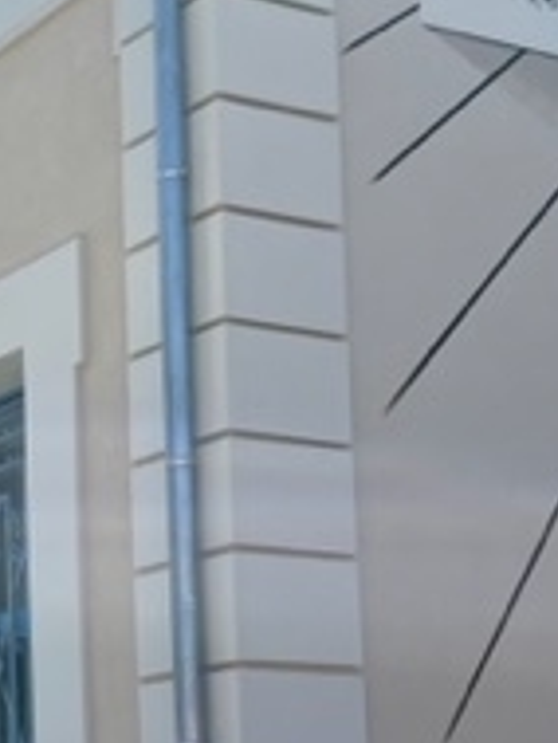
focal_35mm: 88
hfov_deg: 15.2
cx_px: -338
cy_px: 719
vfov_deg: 21.6
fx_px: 1889
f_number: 1.6
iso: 32
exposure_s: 1/2506
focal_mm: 4.2
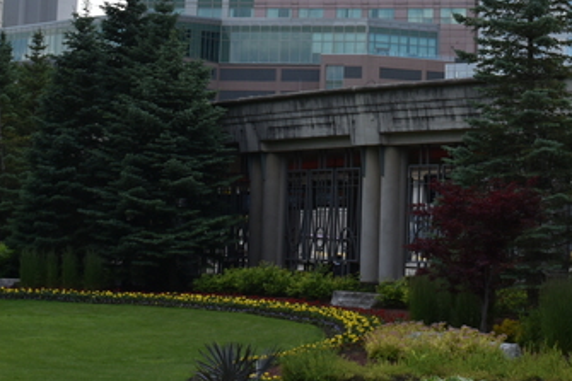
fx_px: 2064
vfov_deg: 10.3
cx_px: 452
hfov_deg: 15.7
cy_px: -152
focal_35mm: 130
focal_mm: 34
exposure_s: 1/250
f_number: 8
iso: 100
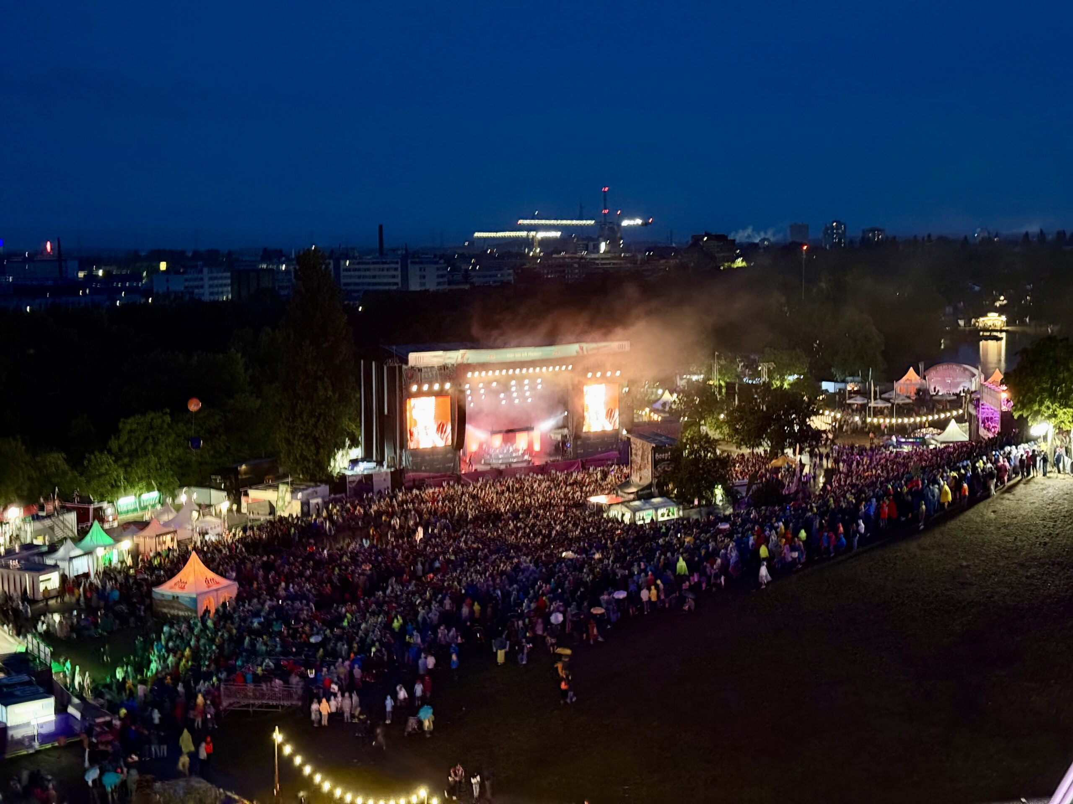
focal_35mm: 48
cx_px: 536
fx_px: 1488
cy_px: 402
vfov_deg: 30.3
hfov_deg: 39.7
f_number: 1.78
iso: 800
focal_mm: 6.76
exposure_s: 1/20
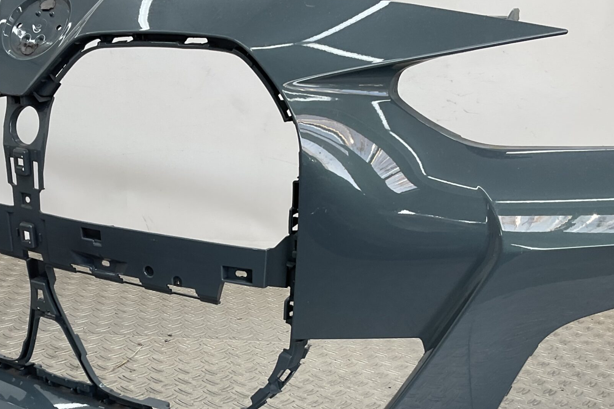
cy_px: 296
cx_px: 214
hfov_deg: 40.7
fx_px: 818
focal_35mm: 48
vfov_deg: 27.8
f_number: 1.8
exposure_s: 1/120
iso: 20
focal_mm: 3
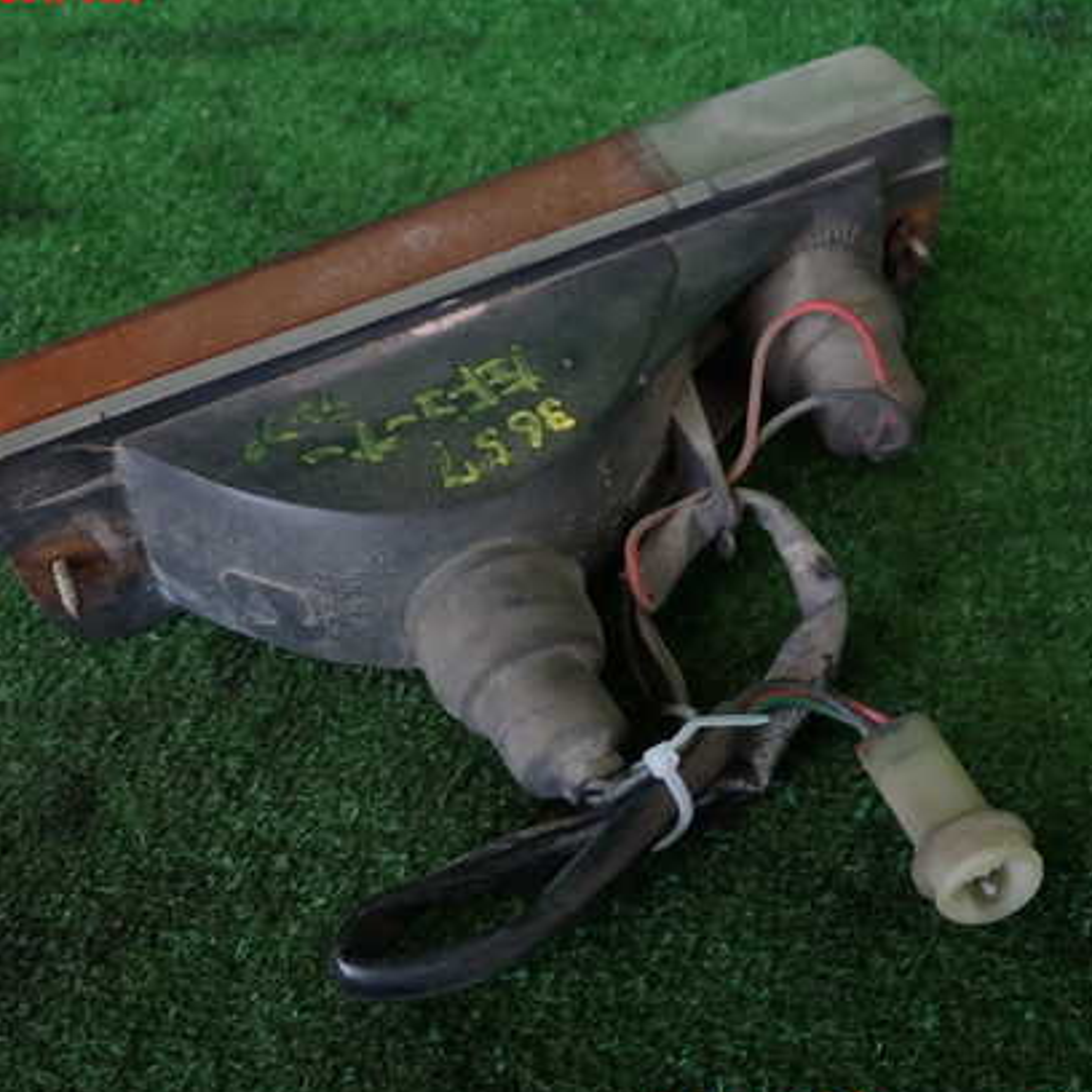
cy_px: 554
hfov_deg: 42.7
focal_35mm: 39
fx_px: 1392
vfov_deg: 42.8
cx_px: 458
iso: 200
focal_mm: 5.4
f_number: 2.3
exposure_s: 1/60
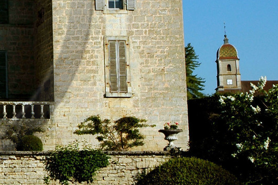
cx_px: -122
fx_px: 1207
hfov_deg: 12.6
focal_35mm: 156
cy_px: -15
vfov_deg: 8.7
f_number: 10
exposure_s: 1/400
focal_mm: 35
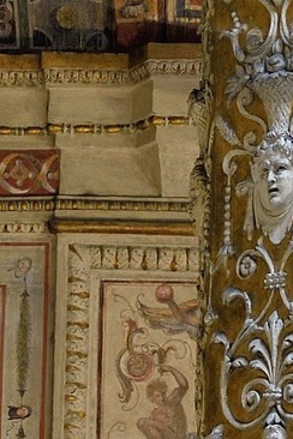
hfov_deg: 3.0
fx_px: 5615
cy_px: -460
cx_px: 280
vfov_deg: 4.4
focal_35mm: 460
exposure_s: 1/60
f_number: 6.3
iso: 1000
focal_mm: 70
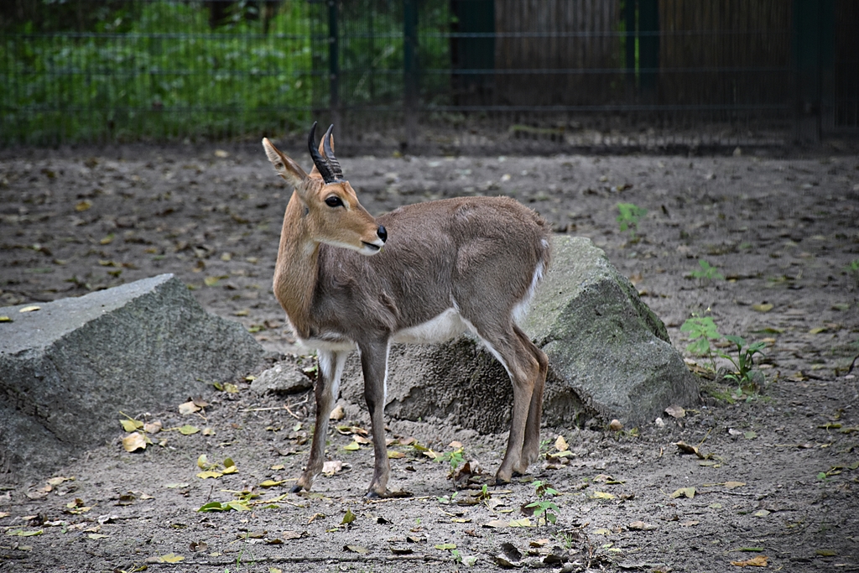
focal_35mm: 210
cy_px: 286
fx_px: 5011
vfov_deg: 6.5
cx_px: 430
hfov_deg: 9.8
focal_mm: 140
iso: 900
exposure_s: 1/125
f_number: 5.6
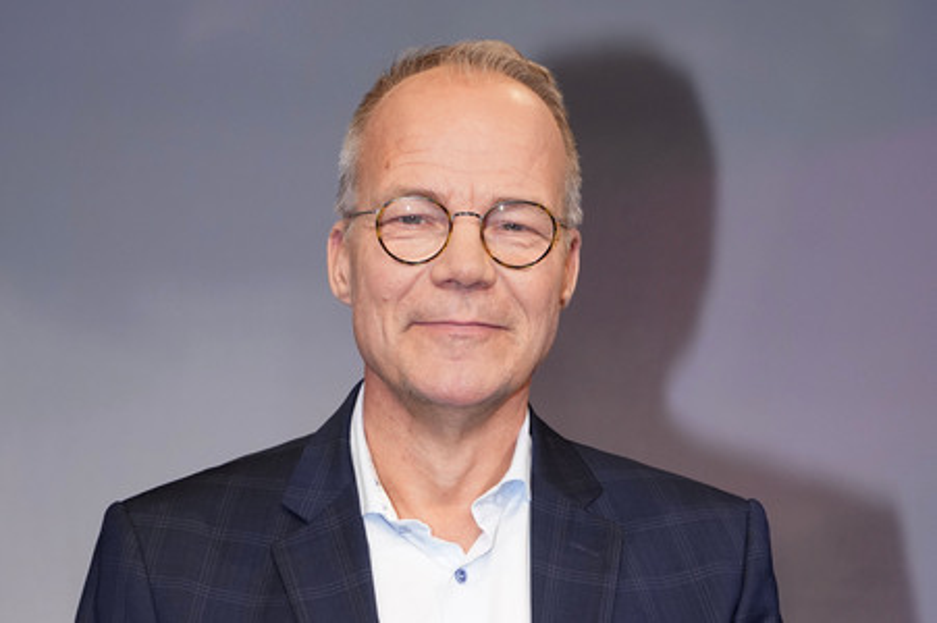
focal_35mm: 65
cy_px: 312
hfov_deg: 31.0
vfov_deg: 20.9
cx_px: 468
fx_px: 1691
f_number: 5.6
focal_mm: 65
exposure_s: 1/125
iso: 2000
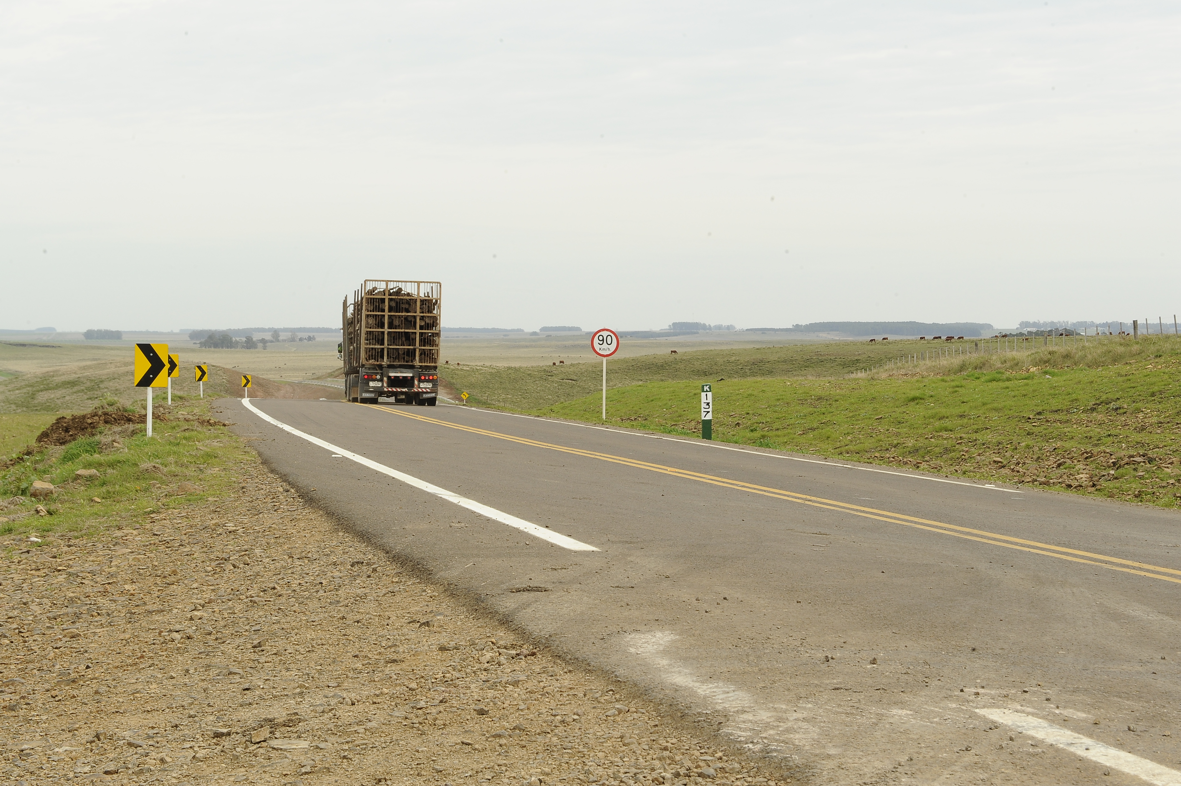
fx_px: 2295
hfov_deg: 28.9
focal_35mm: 70
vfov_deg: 19.4
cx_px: 590
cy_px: 393
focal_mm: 70
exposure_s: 1/200
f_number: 18
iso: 1000
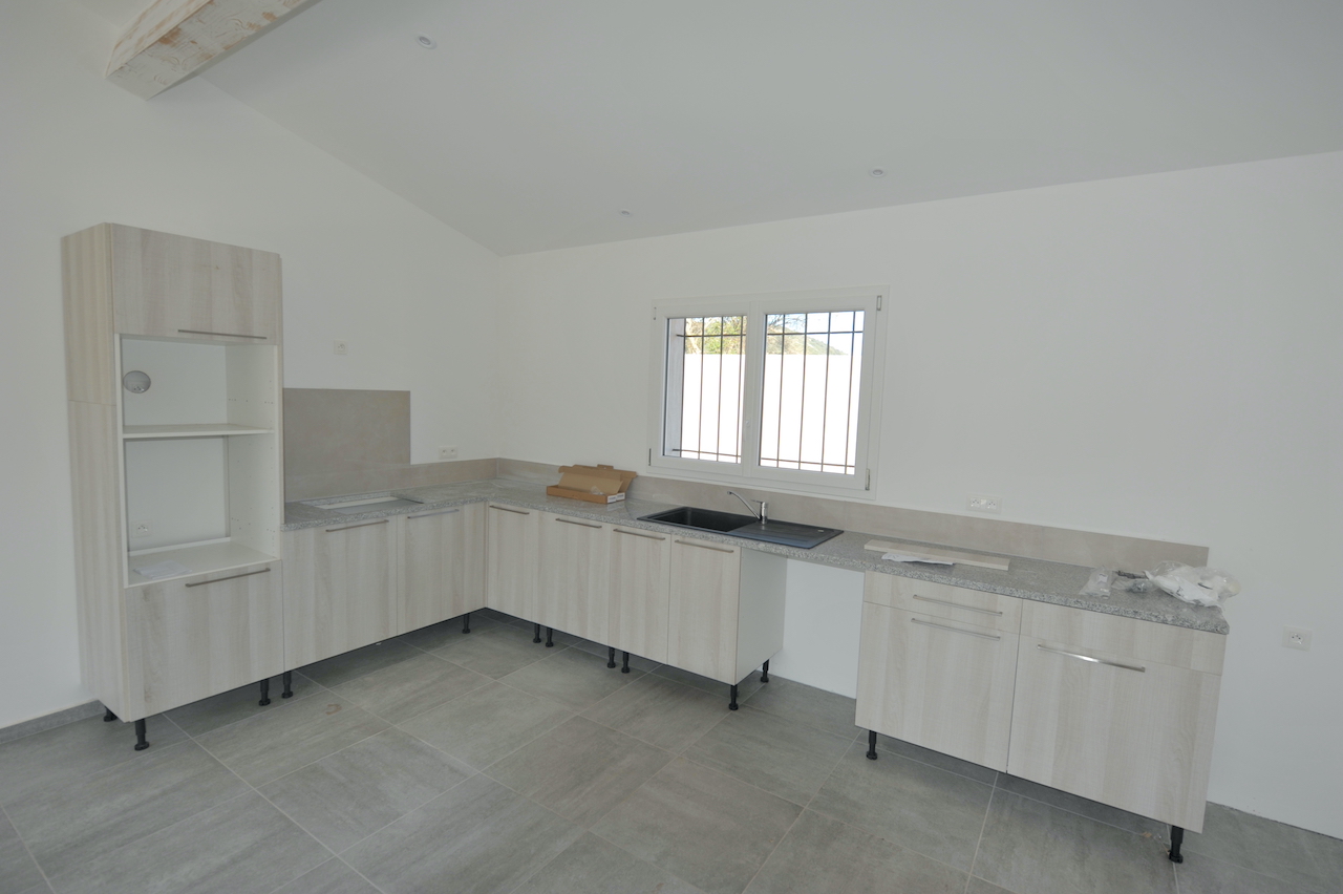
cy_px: 447
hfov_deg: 93.3
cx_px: 672
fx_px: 634
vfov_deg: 70.4
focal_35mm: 17
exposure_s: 1/320
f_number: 4.8
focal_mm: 17
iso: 200
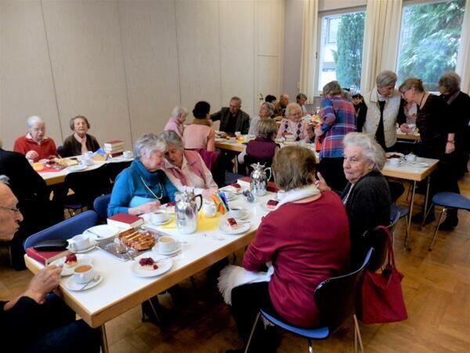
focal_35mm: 25
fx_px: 339
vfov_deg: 54.9
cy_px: 176
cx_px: 235
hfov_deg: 69.4
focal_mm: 4.5
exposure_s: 1/30
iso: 400
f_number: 3
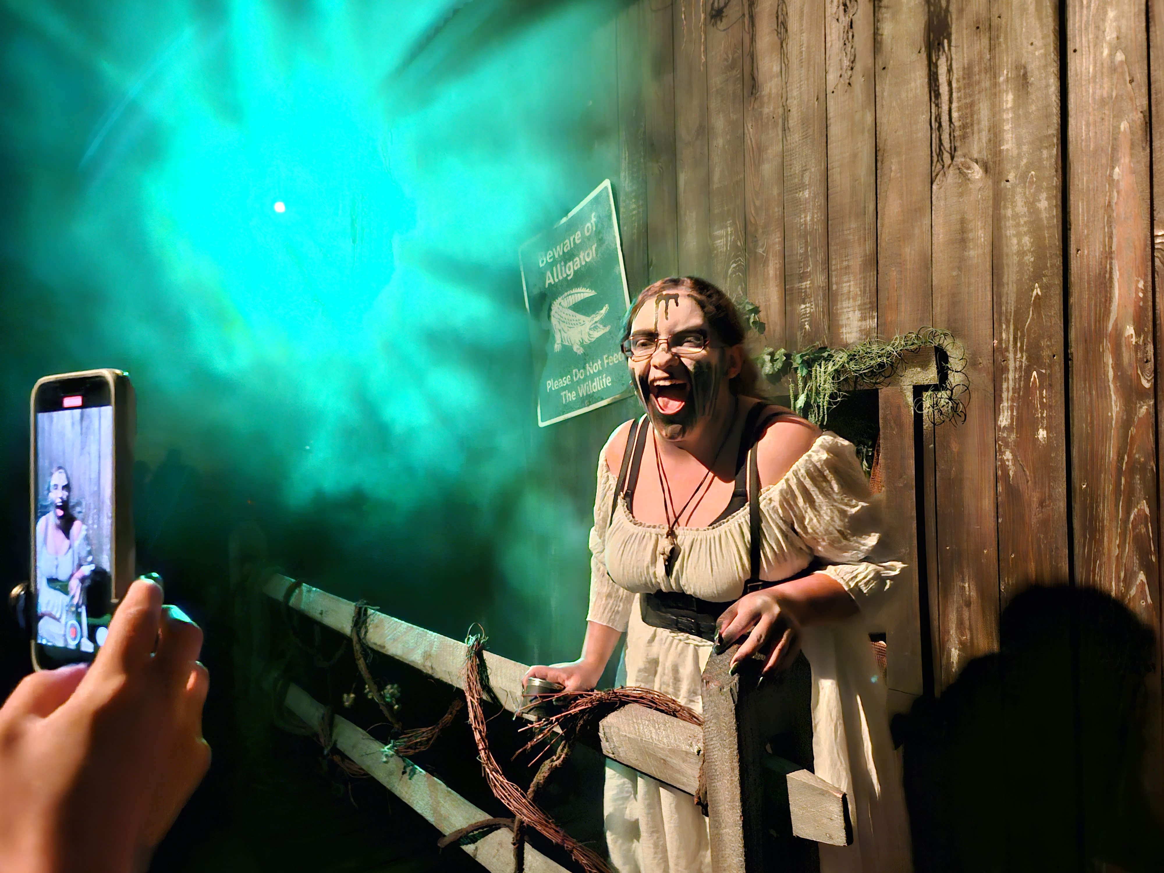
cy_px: 436
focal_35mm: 23
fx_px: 773
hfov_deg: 73.9
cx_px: 582
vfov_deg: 58.9
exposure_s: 1/15
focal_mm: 5.4
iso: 1250
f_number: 1.8
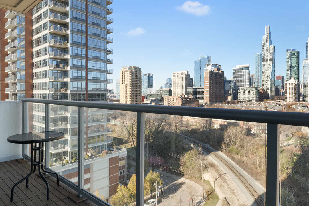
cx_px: 163
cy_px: 111
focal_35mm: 24
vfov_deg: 53.1
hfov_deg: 73.7
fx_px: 206
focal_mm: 16
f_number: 9
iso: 250
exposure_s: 1/200
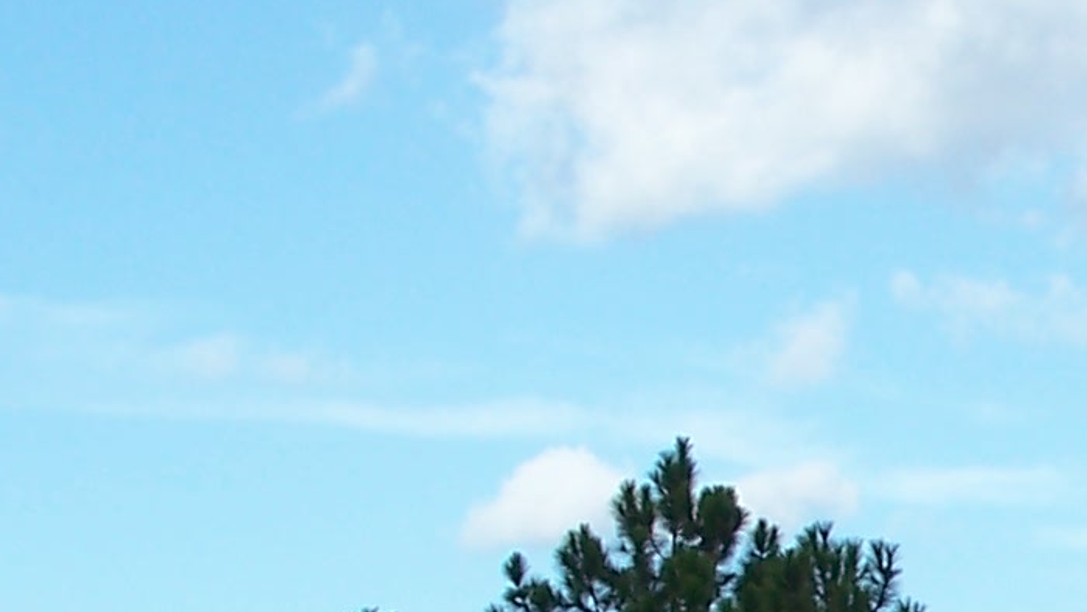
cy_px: 1112
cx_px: 1801
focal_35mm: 188
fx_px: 5420
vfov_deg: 6.3
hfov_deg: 10.9
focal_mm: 7.8
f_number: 4
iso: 64
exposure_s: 1/400
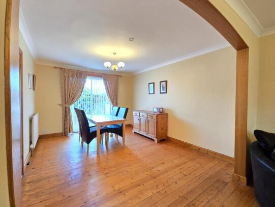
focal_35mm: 14
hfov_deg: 102.0
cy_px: 100
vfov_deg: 85.7
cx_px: 136
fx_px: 111
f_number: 2.2
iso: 320
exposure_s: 1/50
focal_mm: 2.2
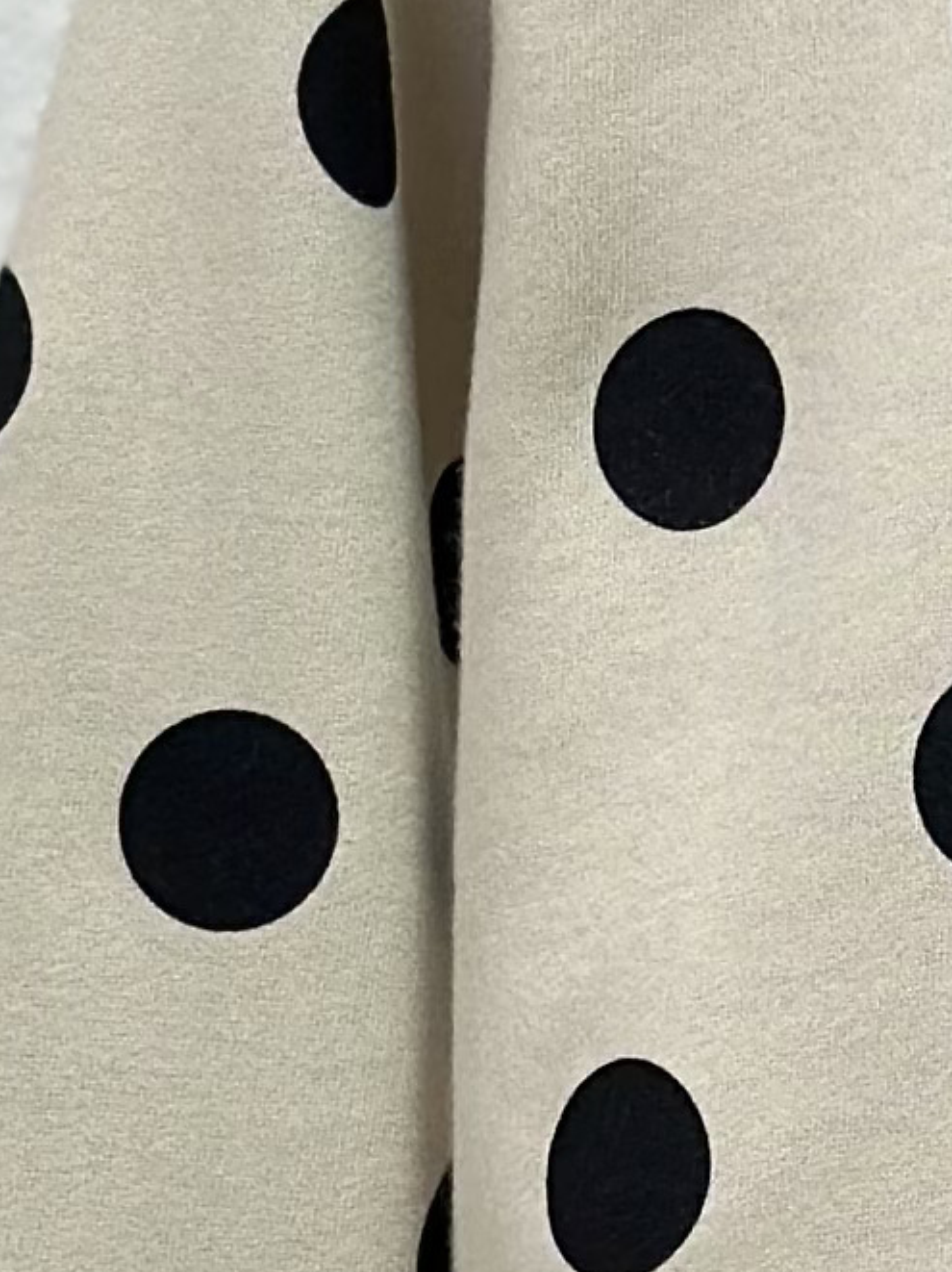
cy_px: 654
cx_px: 2002
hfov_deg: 5.0
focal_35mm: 293
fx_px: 10754
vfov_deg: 6.8
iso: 100
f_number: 1.78
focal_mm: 6.86
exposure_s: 1/50
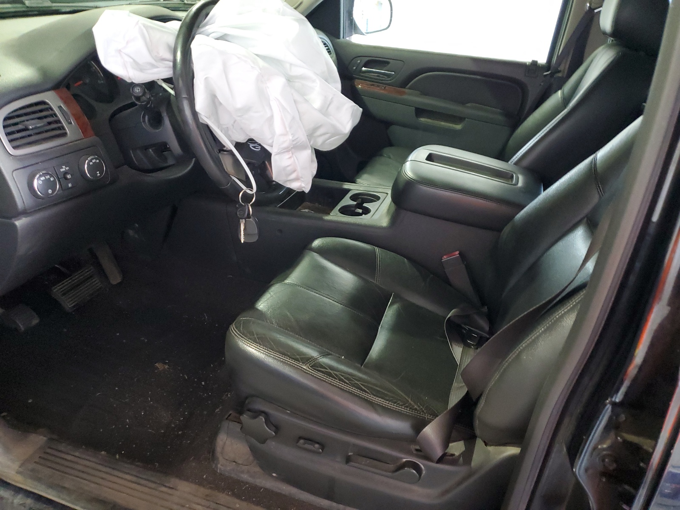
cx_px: 340
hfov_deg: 67.3
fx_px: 511
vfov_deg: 53.1
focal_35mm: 26
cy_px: 255
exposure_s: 1/30
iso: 330
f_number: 1.5
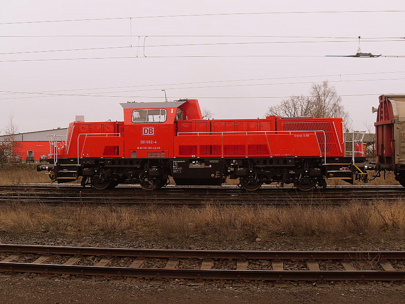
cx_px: 196
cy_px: 147
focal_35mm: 39
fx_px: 456
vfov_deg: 36.8
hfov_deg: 47.9
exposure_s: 1/90
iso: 100
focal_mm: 6.3
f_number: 2.8
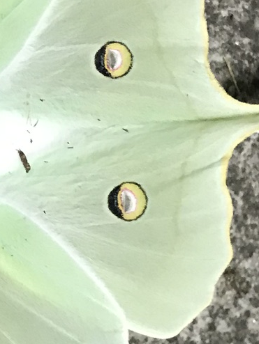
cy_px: 95
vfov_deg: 16.9
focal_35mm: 116
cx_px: 62
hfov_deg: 12.7
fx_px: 1156
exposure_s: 1/15
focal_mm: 3.99
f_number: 1.8
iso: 80
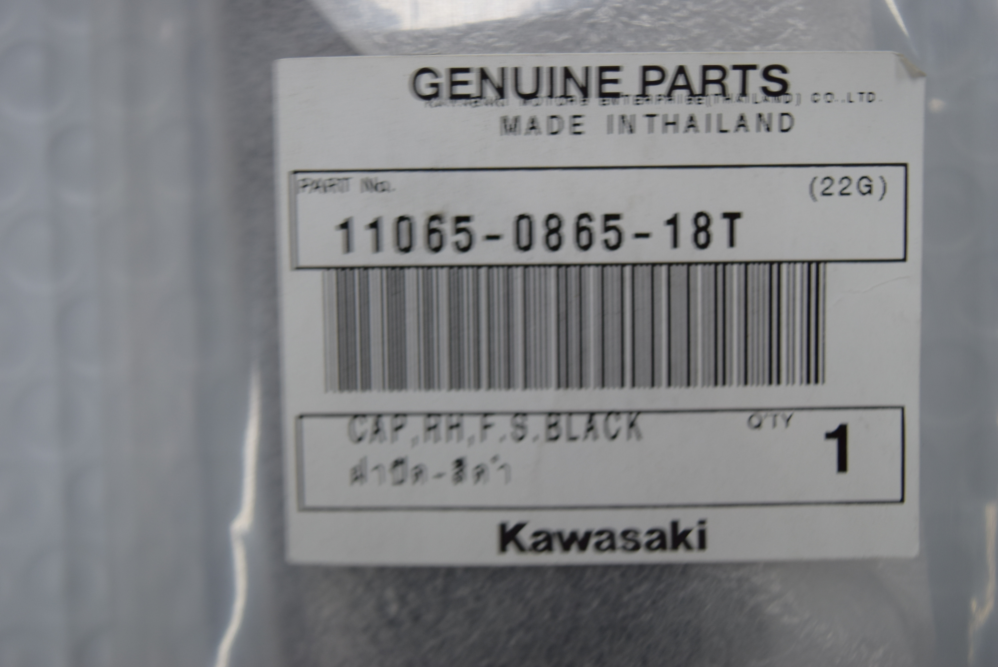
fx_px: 1498
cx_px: 499
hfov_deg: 36.8
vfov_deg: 25.1
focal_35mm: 54
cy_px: 334
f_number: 4.8
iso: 400
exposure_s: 1/60
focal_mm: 36
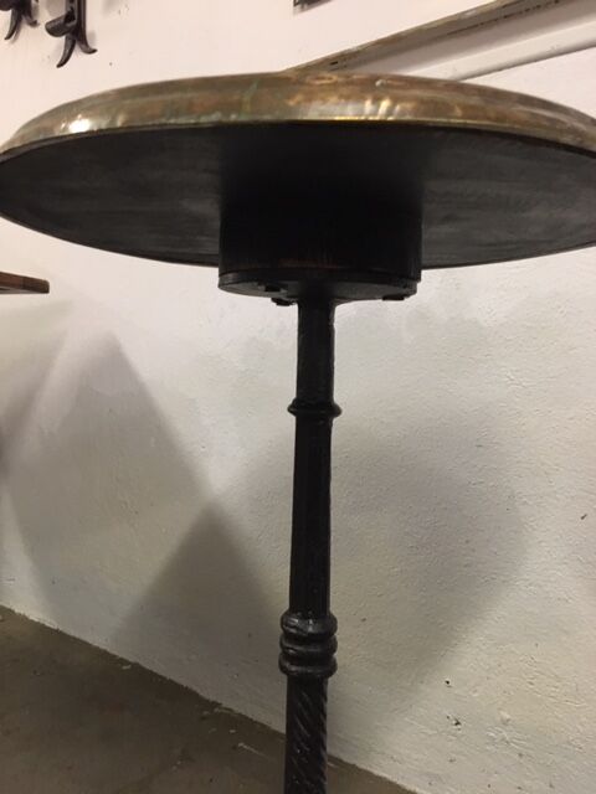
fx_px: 666
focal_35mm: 29
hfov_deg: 48.2
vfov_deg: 61.7
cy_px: 397
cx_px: 298
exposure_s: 1/25
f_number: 2.2
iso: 200
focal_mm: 4.15
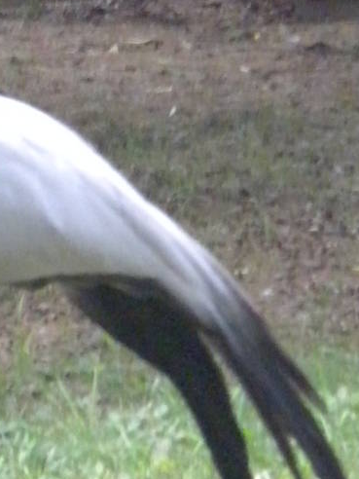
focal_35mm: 846
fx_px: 11698
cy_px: 203
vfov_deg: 2.3
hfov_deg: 1.8
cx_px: -185
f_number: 5.3
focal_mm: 46.2
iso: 800
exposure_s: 1/115
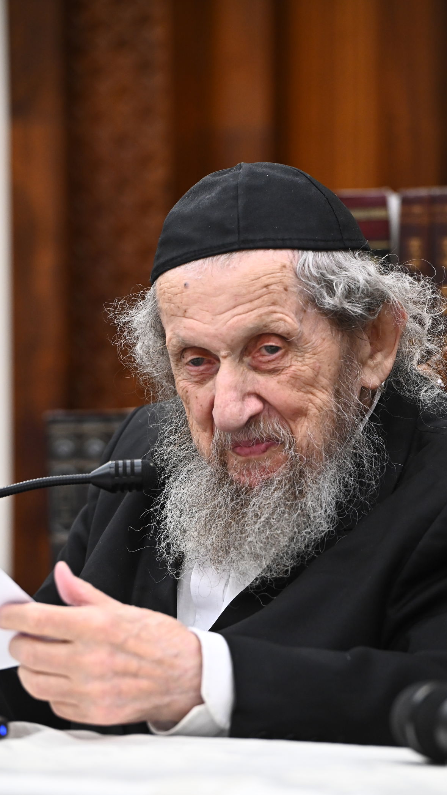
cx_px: 250
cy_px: 397
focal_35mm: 210
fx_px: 4425
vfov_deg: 10.3
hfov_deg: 5.8
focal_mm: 200
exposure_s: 1/200
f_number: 6.3
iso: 3200
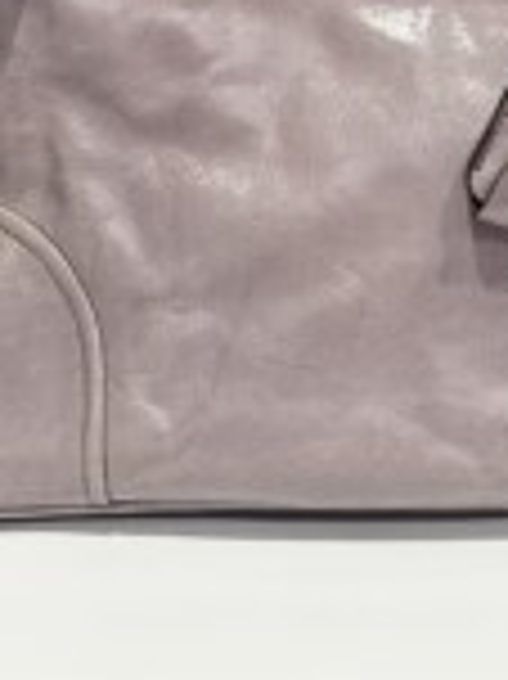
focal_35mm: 70
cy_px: -153
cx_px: 382
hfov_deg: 20.8
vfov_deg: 24.9
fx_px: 1372
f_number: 1.78
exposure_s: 1/50
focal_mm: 6.86
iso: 200
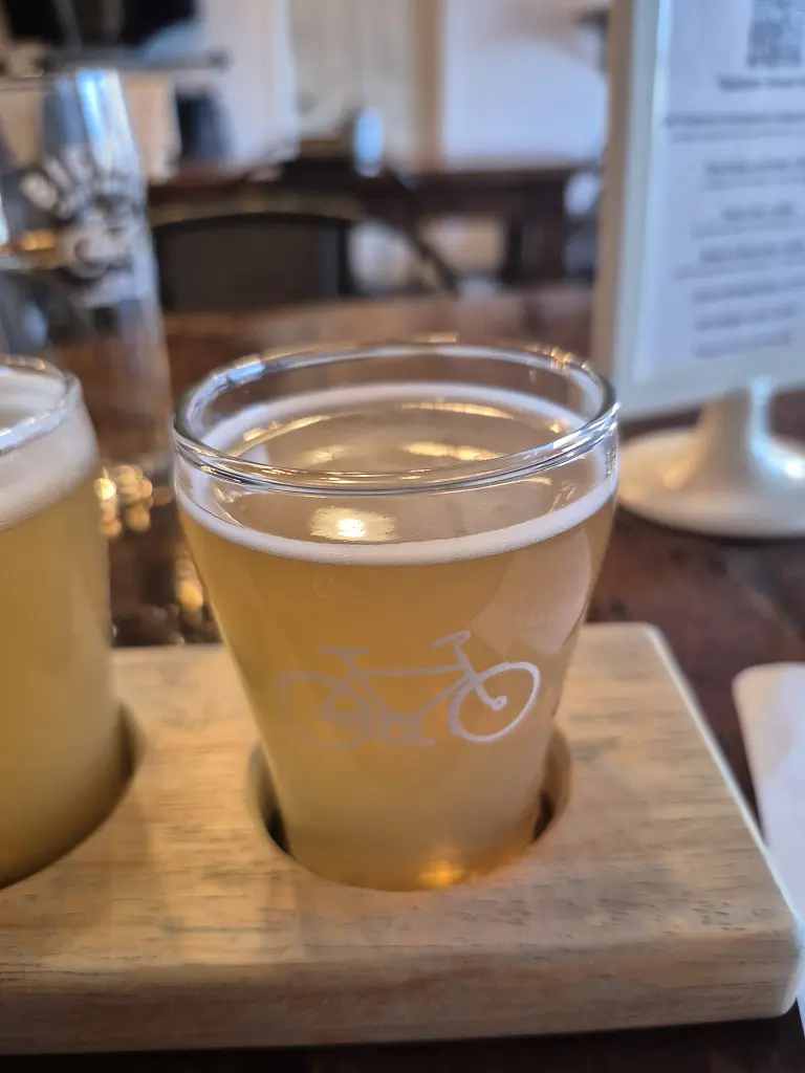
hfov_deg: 58.9
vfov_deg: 73.9
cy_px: 536
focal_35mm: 23
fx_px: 713
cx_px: 402
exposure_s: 1/120
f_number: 1.8
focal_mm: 5.4
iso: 500
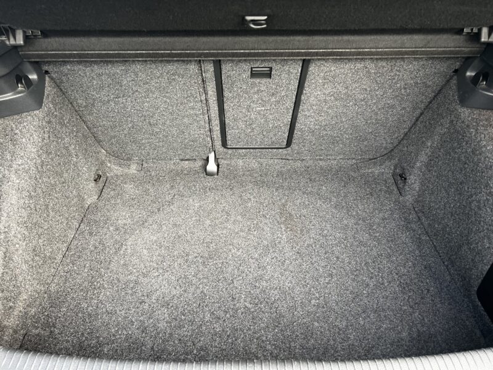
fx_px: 370
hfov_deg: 67.3
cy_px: 185
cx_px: 246
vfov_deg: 53.1
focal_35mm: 26
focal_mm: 5.7
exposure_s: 1/100
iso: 125
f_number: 1.5
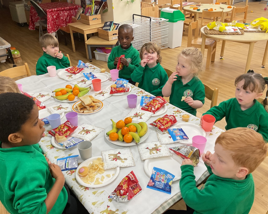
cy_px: 109
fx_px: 262
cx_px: 137
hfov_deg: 54.2
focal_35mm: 33
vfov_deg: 44.5
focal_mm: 3
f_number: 1.8
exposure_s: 1/50
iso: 50
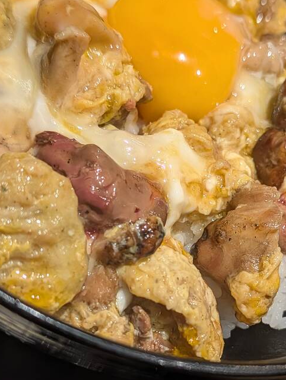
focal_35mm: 60
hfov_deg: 24.4
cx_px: 179
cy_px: 255
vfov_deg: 31.9
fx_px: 659
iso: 36
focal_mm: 6.9
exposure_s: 1/120
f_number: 1.68
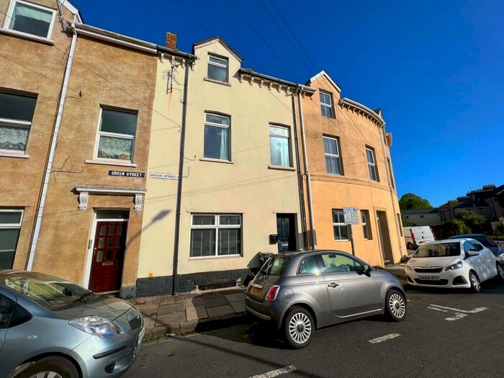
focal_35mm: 13
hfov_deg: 106.2
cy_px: 189
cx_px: 252
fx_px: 189
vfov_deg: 89.9
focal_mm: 1.57
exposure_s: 1/5814
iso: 32
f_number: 1.8
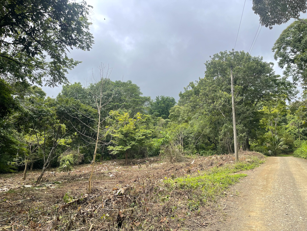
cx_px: 154
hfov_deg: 69.4
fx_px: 222
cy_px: 116
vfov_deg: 54.9
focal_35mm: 25
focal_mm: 5.1
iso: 32
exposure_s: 1/2857
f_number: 1.6
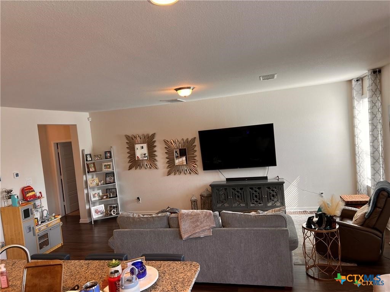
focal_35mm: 26
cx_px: 195
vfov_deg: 53.1
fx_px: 293
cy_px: 146
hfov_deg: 67.3
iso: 50
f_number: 1.5
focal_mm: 5.7
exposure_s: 1/120
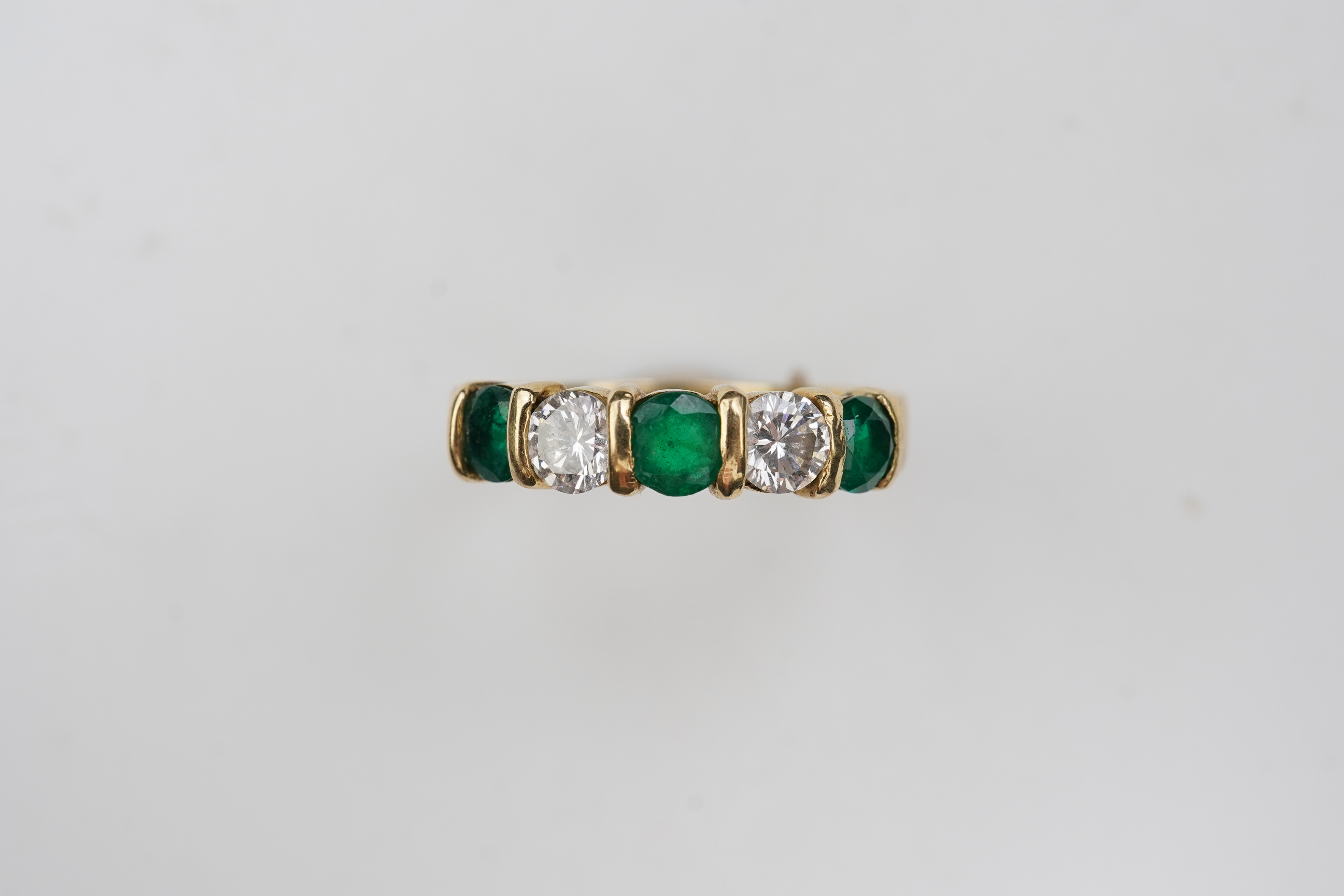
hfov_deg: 43.6
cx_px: 672
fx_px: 1680
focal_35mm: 45
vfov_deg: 29.9
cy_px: 448
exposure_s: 1/125
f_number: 16
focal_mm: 30
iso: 500
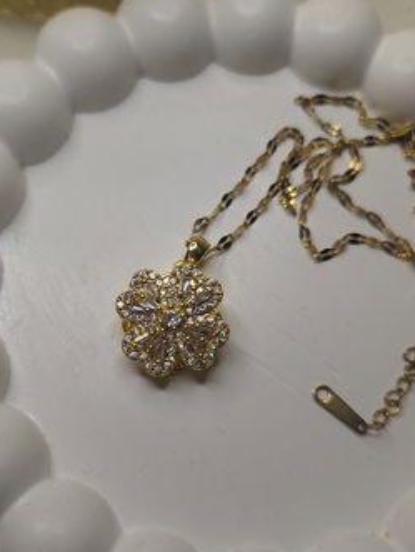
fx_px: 590
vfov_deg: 49.9
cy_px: 321
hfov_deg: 38.7
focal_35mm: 37
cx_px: 190
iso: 50
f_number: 1.8
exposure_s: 1/60
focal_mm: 5.4
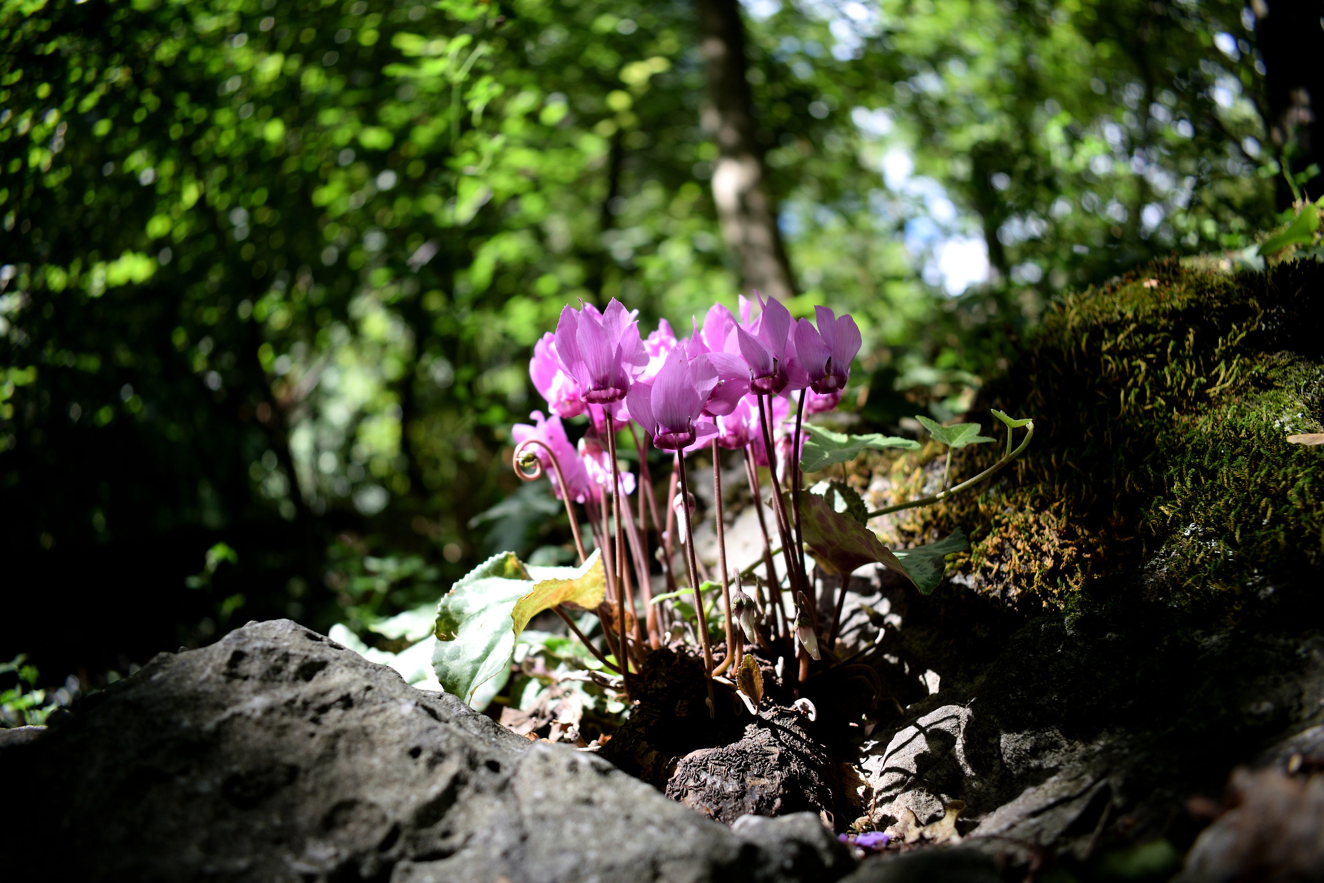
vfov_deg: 47.9
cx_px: 662
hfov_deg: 67.4
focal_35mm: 27
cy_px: 442
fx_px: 993
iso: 100
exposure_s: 1/250
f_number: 3.5
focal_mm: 18
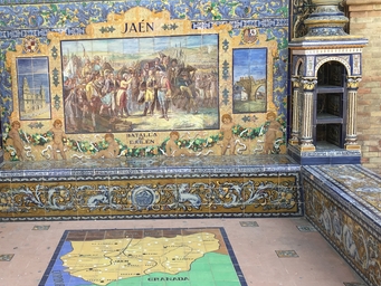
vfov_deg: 28.6
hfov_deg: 37.0
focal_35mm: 51
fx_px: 562
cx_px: 121
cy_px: 144
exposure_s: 1/310
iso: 25
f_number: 2.2
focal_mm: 4.15
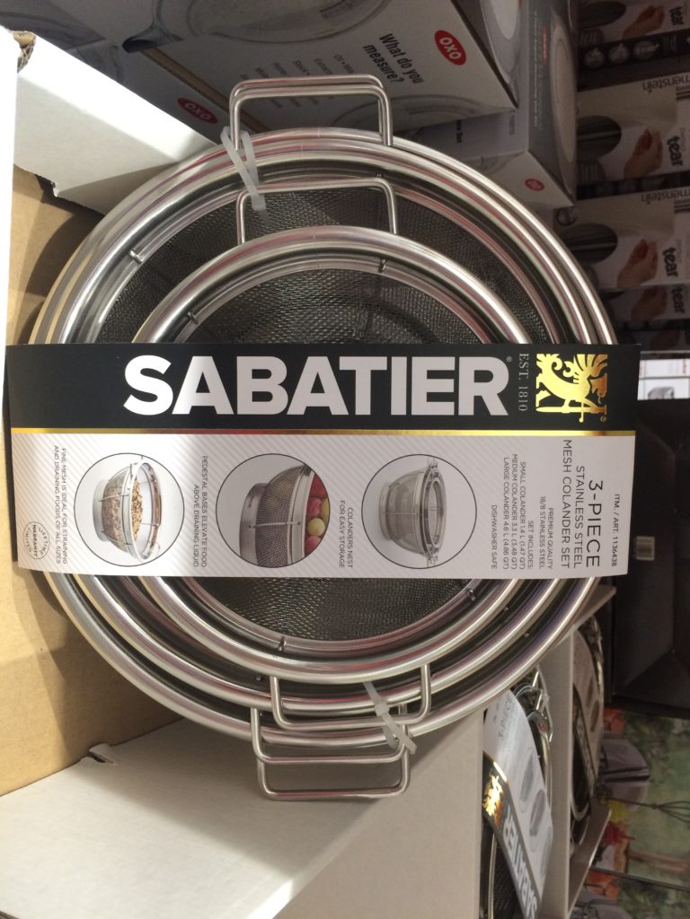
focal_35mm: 29
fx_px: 771
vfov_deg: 61.7
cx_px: 345
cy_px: 460
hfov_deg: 48.2
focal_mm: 4.15
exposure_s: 1/33
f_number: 2.2
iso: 160
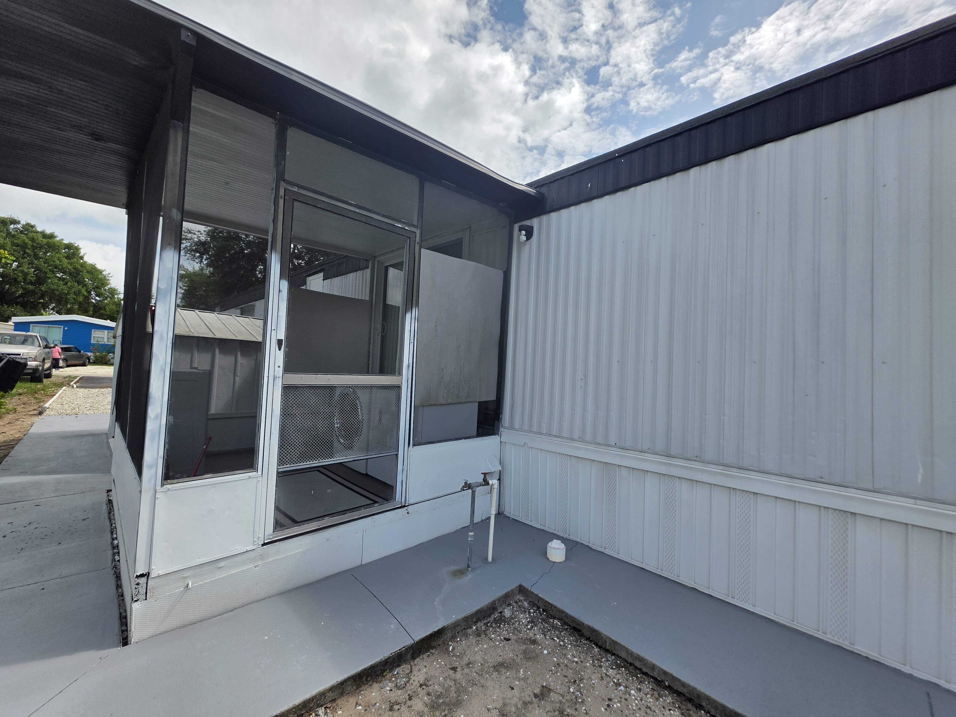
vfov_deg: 89.9
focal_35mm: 13
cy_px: 358
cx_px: 478
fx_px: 359
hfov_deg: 106.2
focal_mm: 2.2
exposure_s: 1/2289
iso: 40
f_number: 1.9
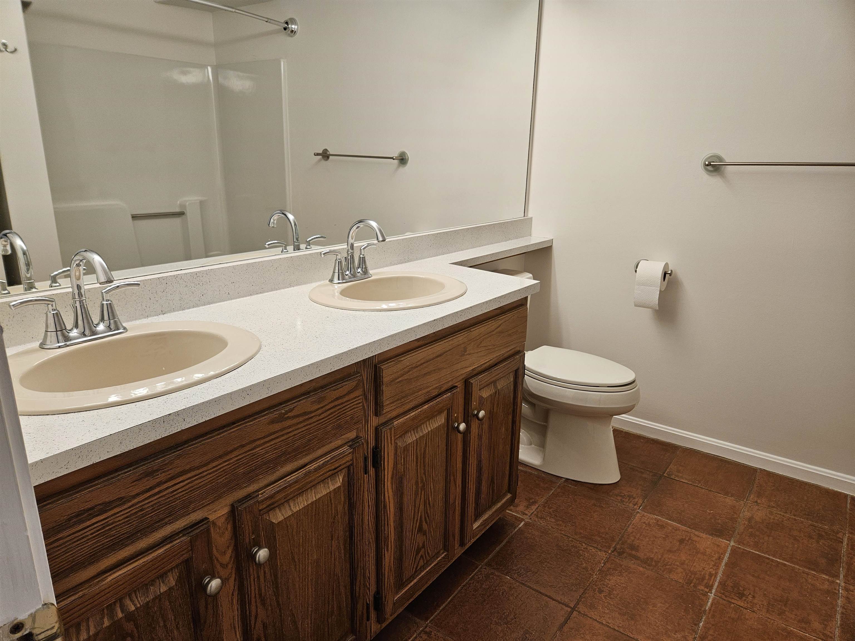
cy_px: 320
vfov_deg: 58.9
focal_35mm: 23
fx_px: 568
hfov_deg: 73.9
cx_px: 428
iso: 100
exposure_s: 1/120
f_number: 1.8
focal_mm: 5.4
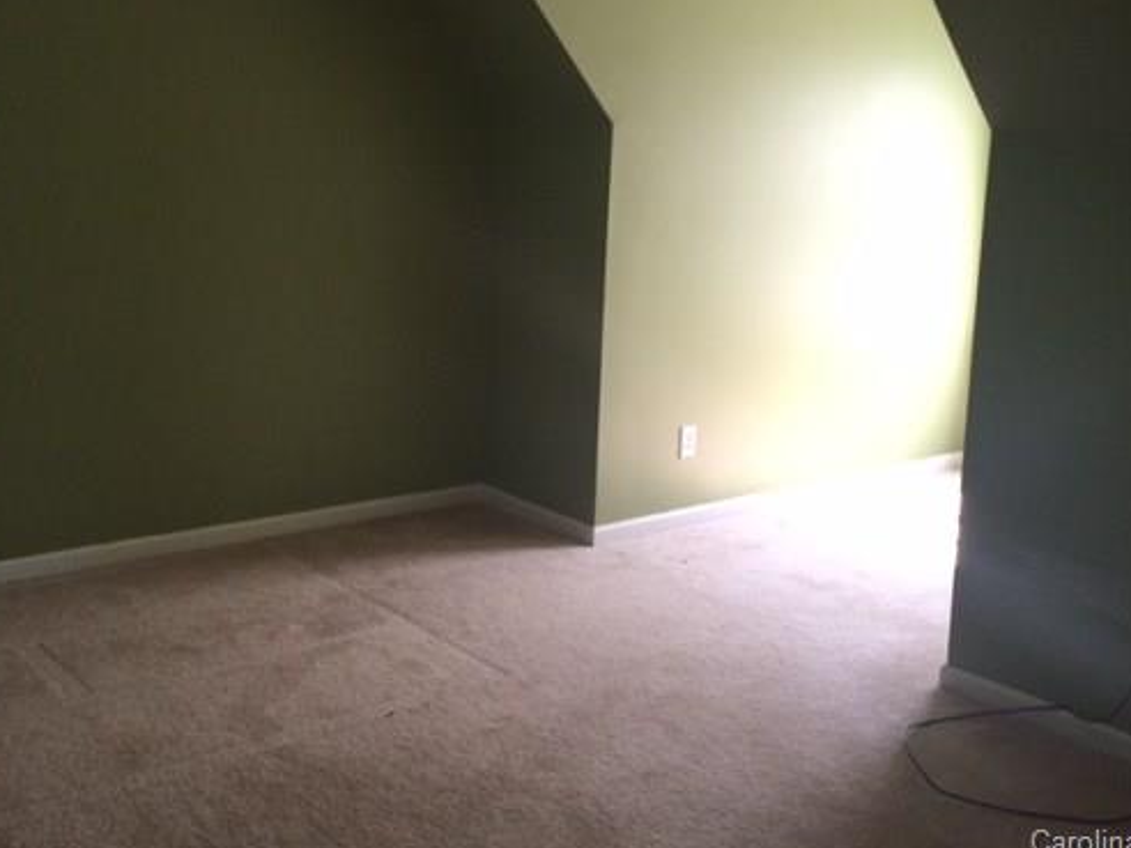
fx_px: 1274
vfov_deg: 36.6
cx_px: 559
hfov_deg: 47.9
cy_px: 313
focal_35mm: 39
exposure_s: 1/30
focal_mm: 4.12
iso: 64
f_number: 2.2
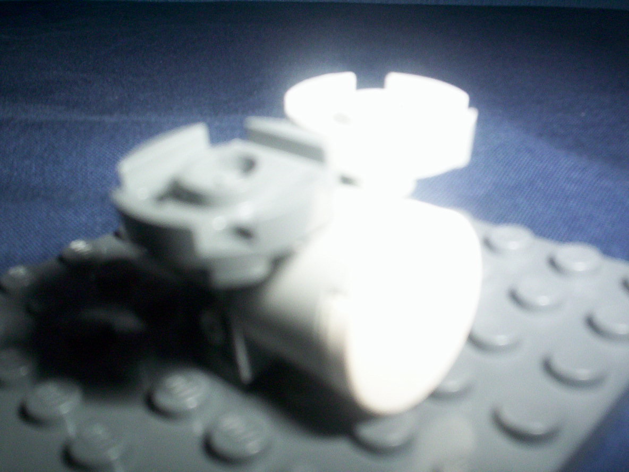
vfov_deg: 37.7
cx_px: 314
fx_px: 690
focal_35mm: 38
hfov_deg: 49.0
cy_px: 236
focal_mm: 4.99
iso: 140
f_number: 4.5
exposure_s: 1/60
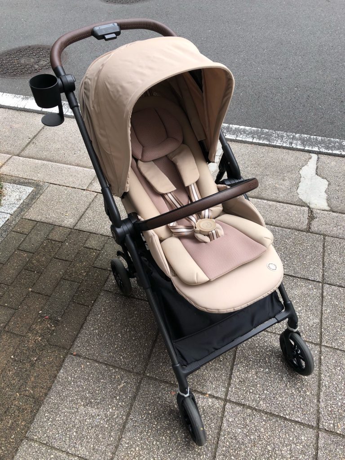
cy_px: 230
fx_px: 372
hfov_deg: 49.7
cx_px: 172
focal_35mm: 28
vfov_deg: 63.4
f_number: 1.8
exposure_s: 1/284
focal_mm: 3.99
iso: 20
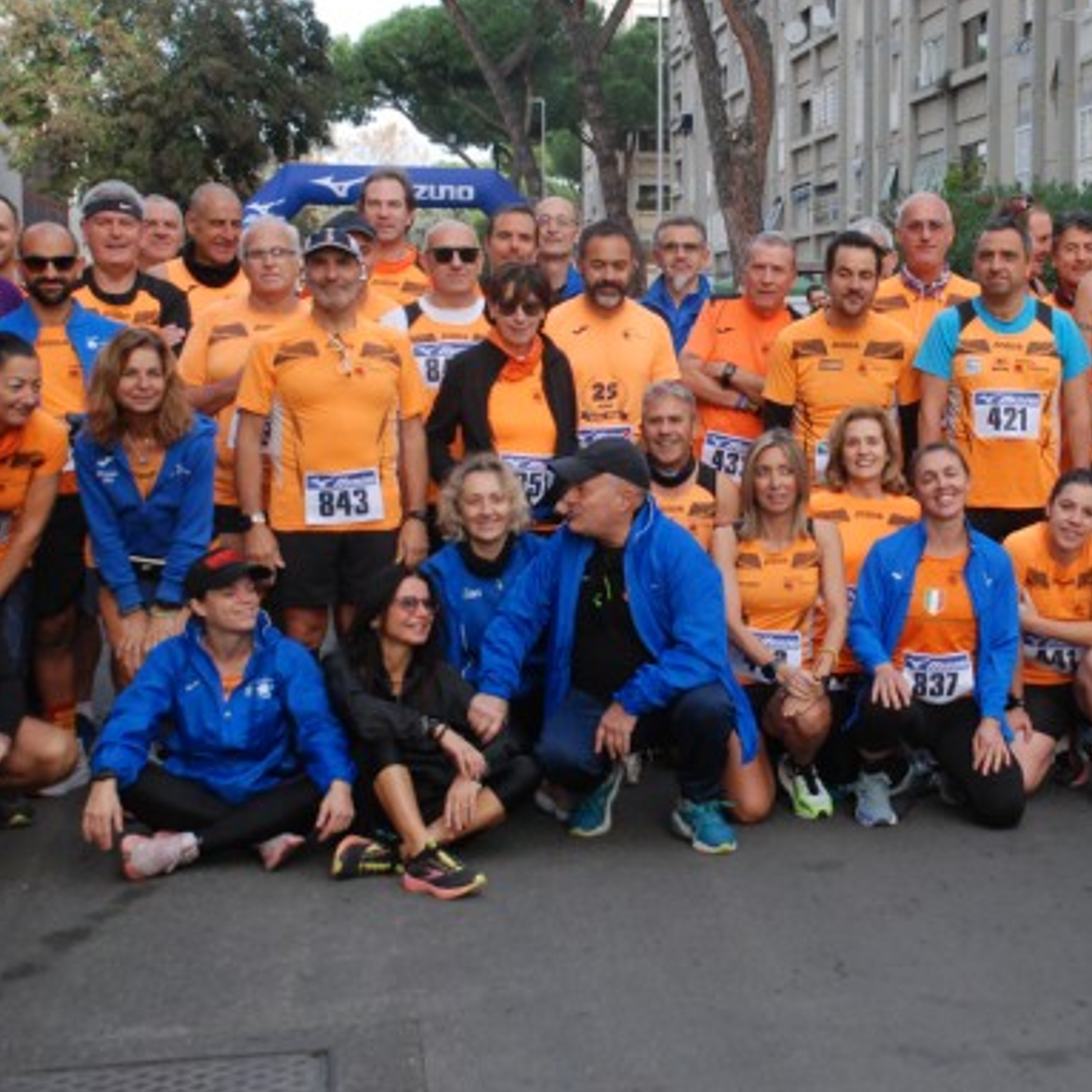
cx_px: 818
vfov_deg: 21.7
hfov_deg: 21.5
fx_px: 2855
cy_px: 537
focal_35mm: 80
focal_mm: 40
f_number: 4.5
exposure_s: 1/800
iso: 1000
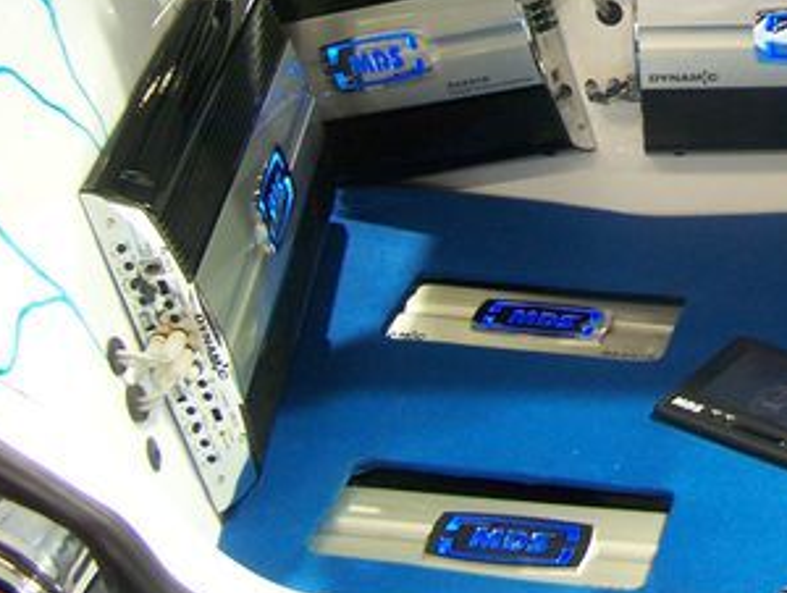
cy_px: -28
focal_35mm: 81
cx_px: 821
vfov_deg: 17.7
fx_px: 1844
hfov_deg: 22.9
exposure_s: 1/25
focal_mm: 6.3
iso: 160
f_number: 2.8
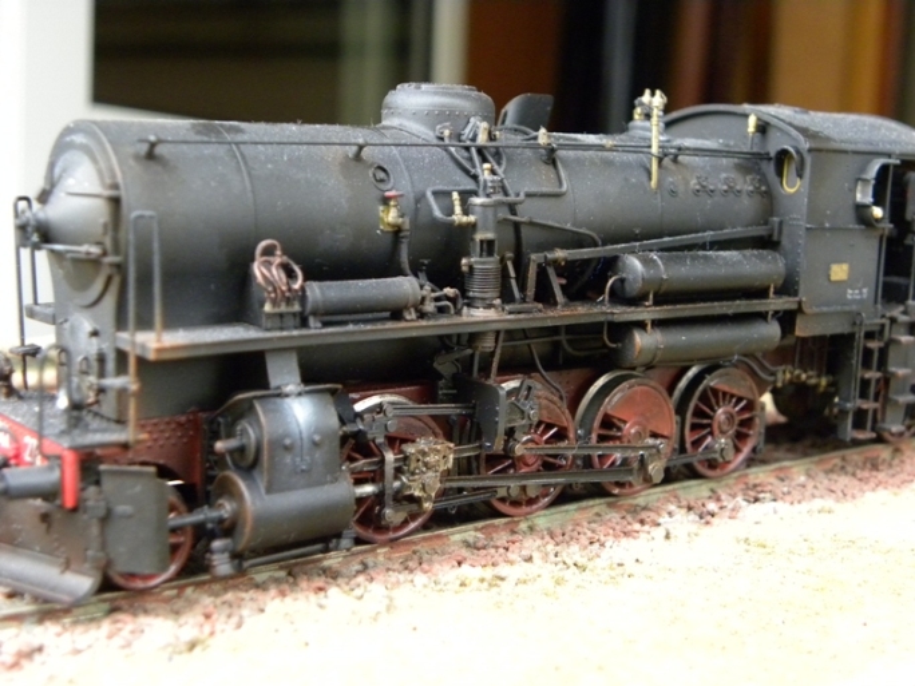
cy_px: 343
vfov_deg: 28.0
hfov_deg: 36.8
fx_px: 1375
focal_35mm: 52
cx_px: 458
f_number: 3.5
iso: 400
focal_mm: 9.2
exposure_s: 1/54.1
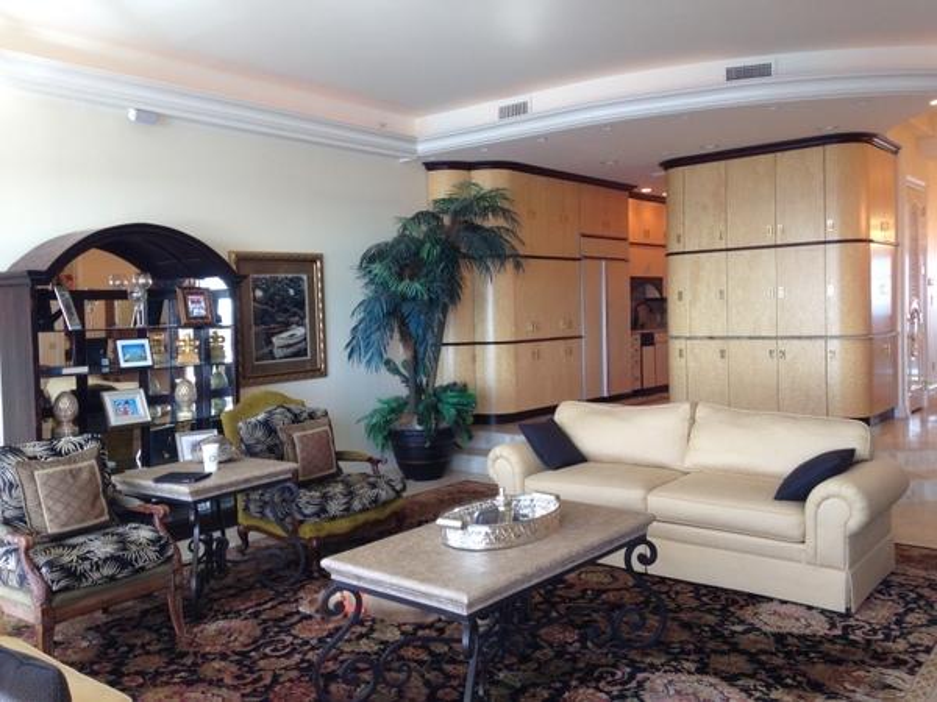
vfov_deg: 42.9
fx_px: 893
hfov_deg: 55.4
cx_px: 468
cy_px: 351
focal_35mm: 33
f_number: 2.4
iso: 50
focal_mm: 4.12
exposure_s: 1/40
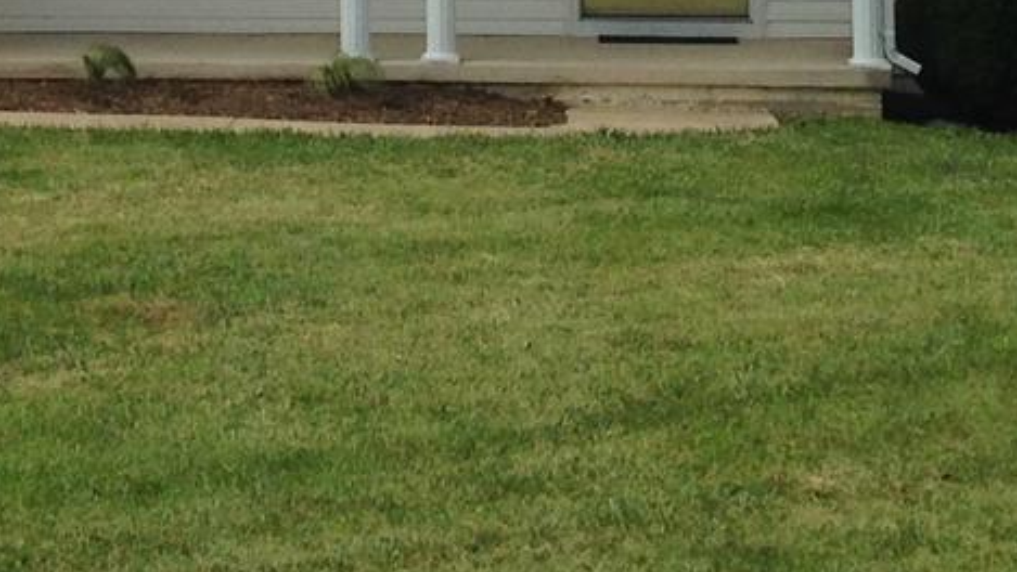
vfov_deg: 7.5
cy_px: -392
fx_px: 4235
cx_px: -13
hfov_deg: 13.5
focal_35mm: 157
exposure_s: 1/2008
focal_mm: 4.12
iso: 50
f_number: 2.4
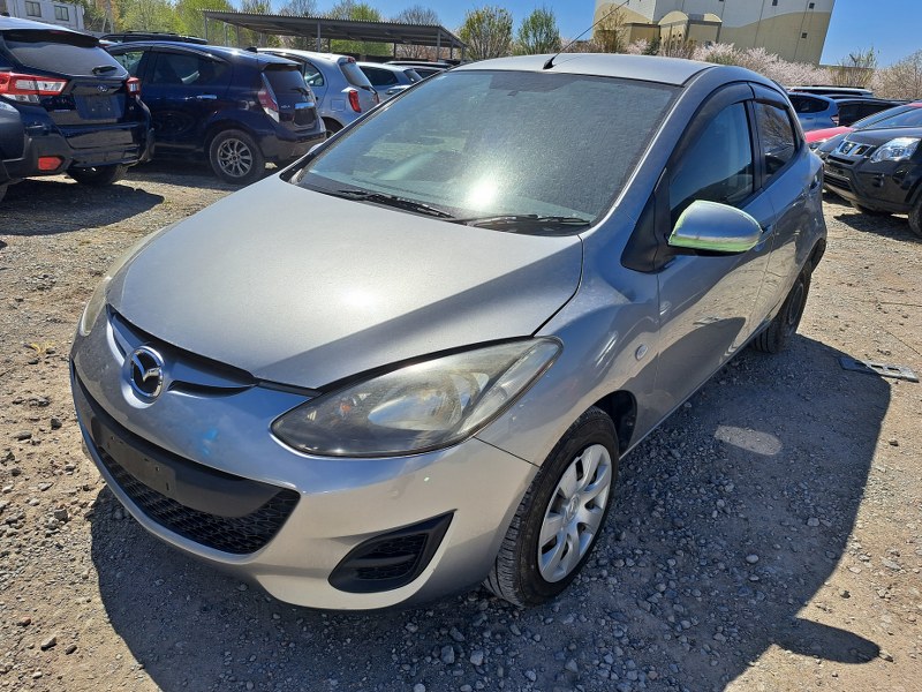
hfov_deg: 71.6
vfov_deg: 56.8
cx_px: 461
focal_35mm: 24
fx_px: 639
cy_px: 346
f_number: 1.8
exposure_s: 1/2217
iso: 50
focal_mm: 5.23
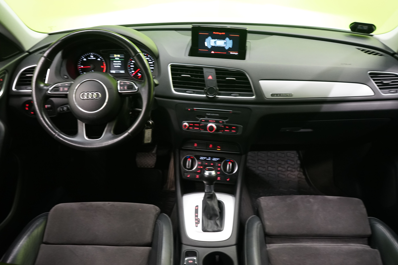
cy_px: 132
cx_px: 199
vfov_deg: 45.0
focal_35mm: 29
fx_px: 321
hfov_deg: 63.7
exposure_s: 1/6
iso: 1600
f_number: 5.6
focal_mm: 29
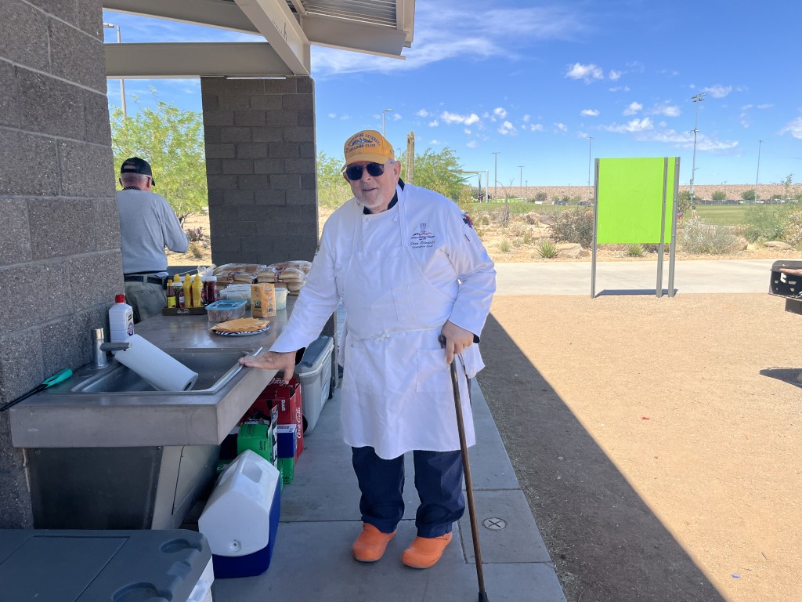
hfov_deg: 67.3
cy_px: 301
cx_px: 401
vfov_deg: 53.1
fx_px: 602
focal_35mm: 26
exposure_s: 1/2513
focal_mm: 5.1
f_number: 1.6
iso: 50
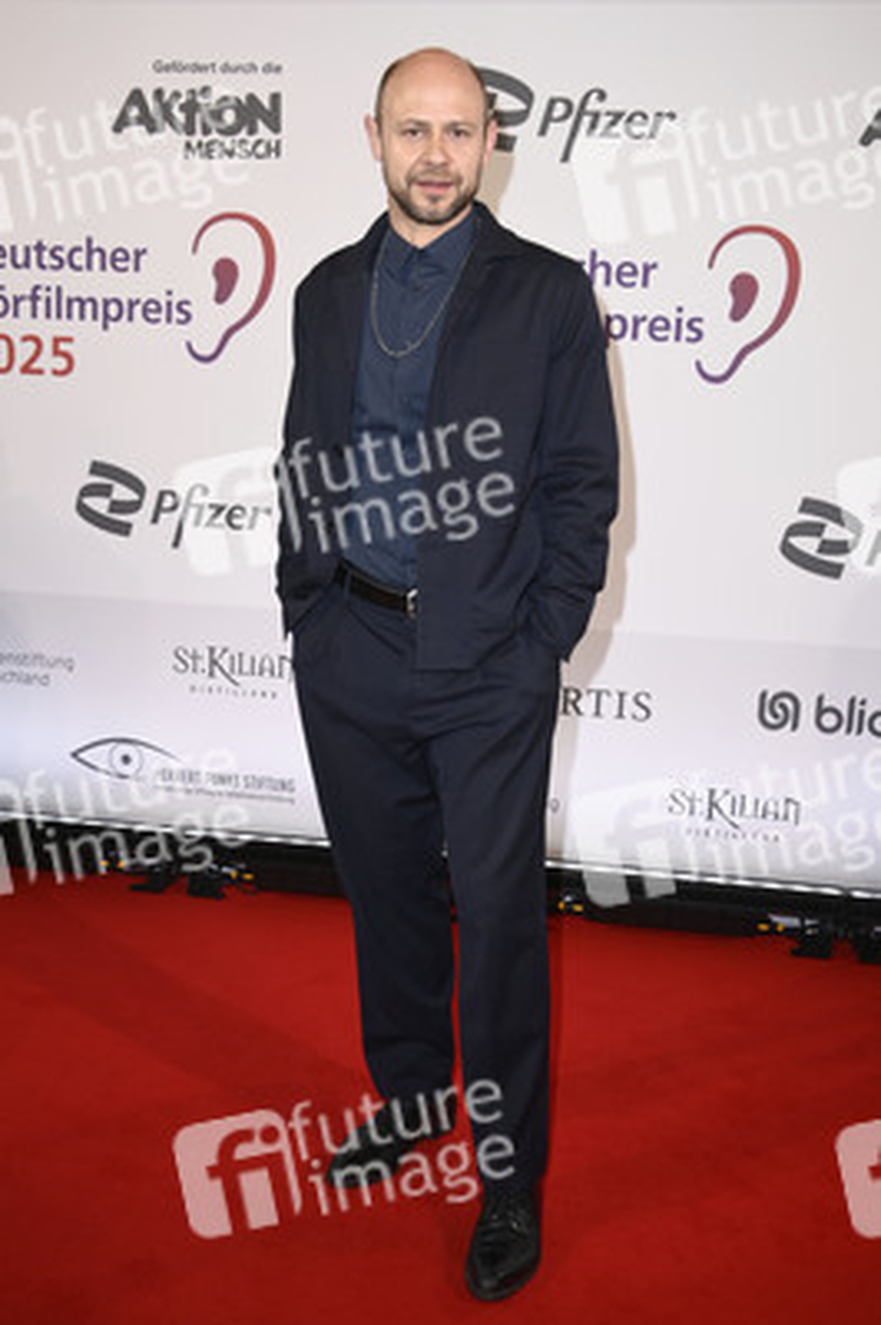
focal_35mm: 32
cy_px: 662
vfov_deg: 58.8
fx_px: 1177
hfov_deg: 41.0
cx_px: 440
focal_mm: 32
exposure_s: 1/250
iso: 800
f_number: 5.6
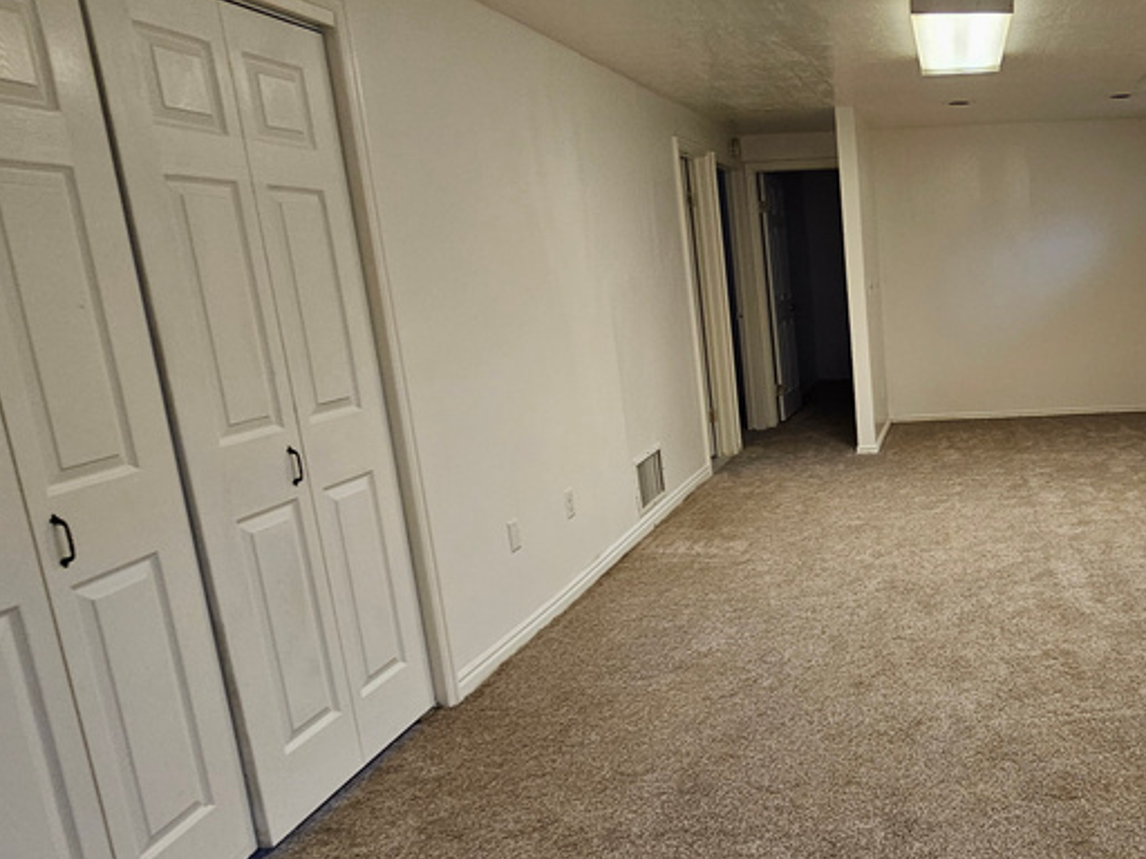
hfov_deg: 60.4
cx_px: 958
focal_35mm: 26
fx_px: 861
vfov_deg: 53.0
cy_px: 468
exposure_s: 1/60
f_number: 2.2
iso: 160
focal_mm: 2.2
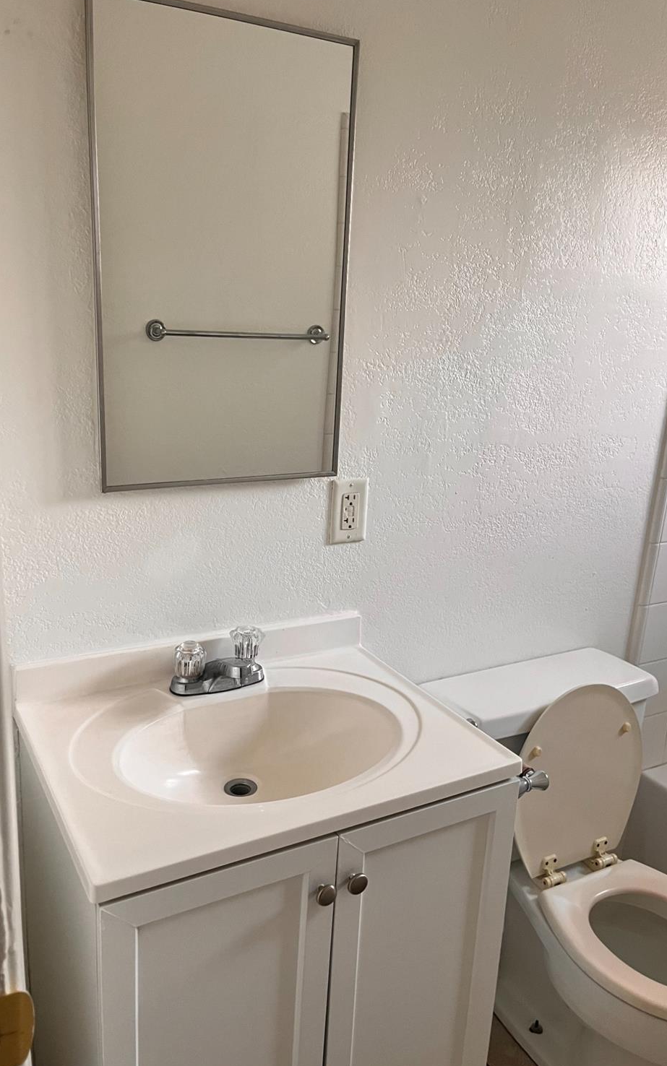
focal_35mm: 28
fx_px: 814
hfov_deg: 44.6
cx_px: 324
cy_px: 531
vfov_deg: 66.5
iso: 125
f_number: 1.6
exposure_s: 1/70
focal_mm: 5.1
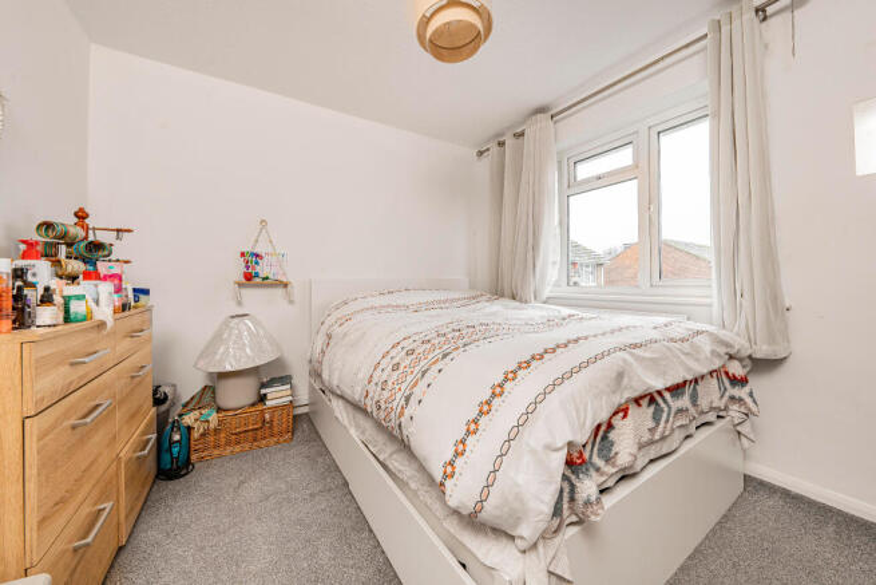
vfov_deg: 90.0
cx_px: 438
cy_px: 292
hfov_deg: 112.6
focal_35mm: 12
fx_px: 292
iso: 320
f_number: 9
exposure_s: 1/3
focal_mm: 12
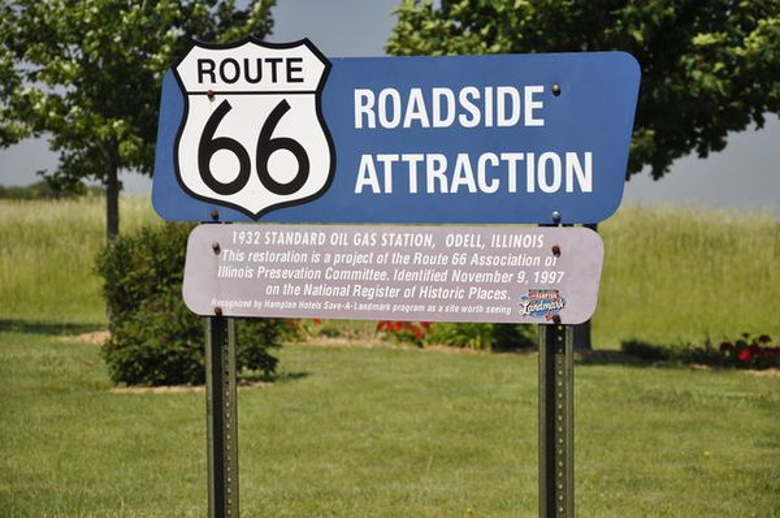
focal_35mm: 135
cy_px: 259
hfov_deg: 15.2
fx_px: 2920
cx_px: 390
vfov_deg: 10.1
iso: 200
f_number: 8
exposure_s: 1/250
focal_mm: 90
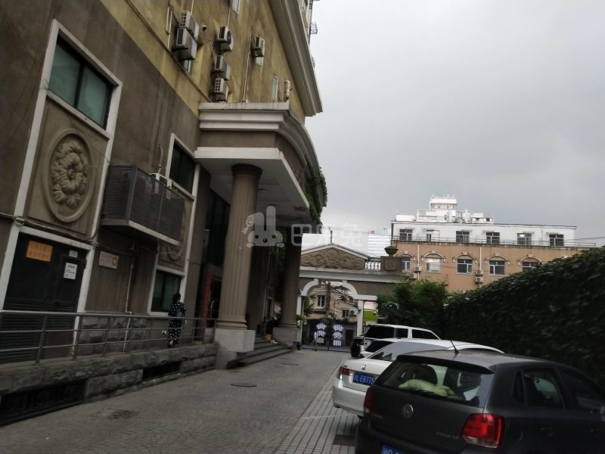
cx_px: 302
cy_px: 227
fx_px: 524
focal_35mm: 30
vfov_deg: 46.8
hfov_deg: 60.0
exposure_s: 1/100
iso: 224
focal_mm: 3.95
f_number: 1.8
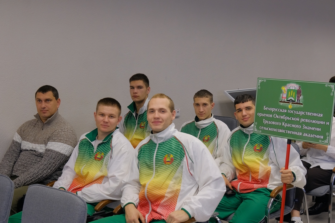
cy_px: 112
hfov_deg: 37.5
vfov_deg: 25.5
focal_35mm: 53
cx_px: 168
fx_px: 493
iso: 1600
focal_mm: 35
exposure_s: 1/60
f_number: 5
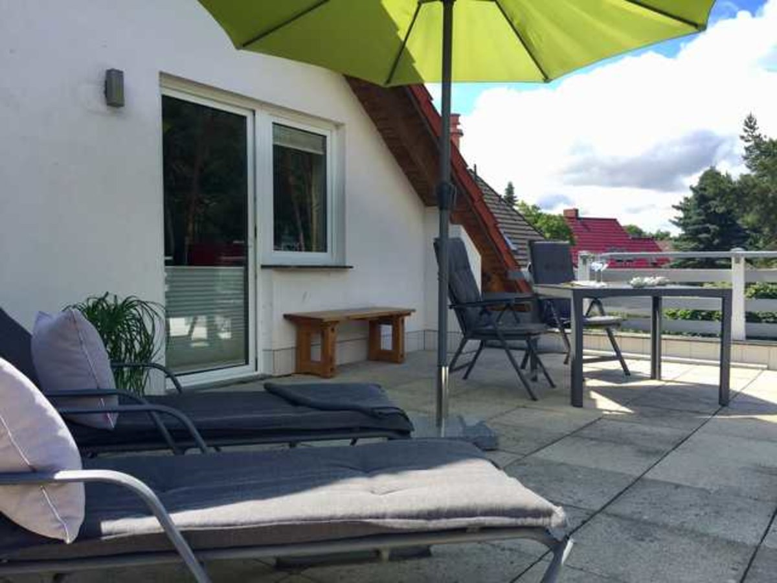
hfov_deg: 61.7
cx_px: 388
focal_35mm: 29
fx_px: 651
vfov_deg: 48.2
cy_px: 292
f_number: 2.2
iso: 32
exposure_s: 1/860
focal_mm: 4.15
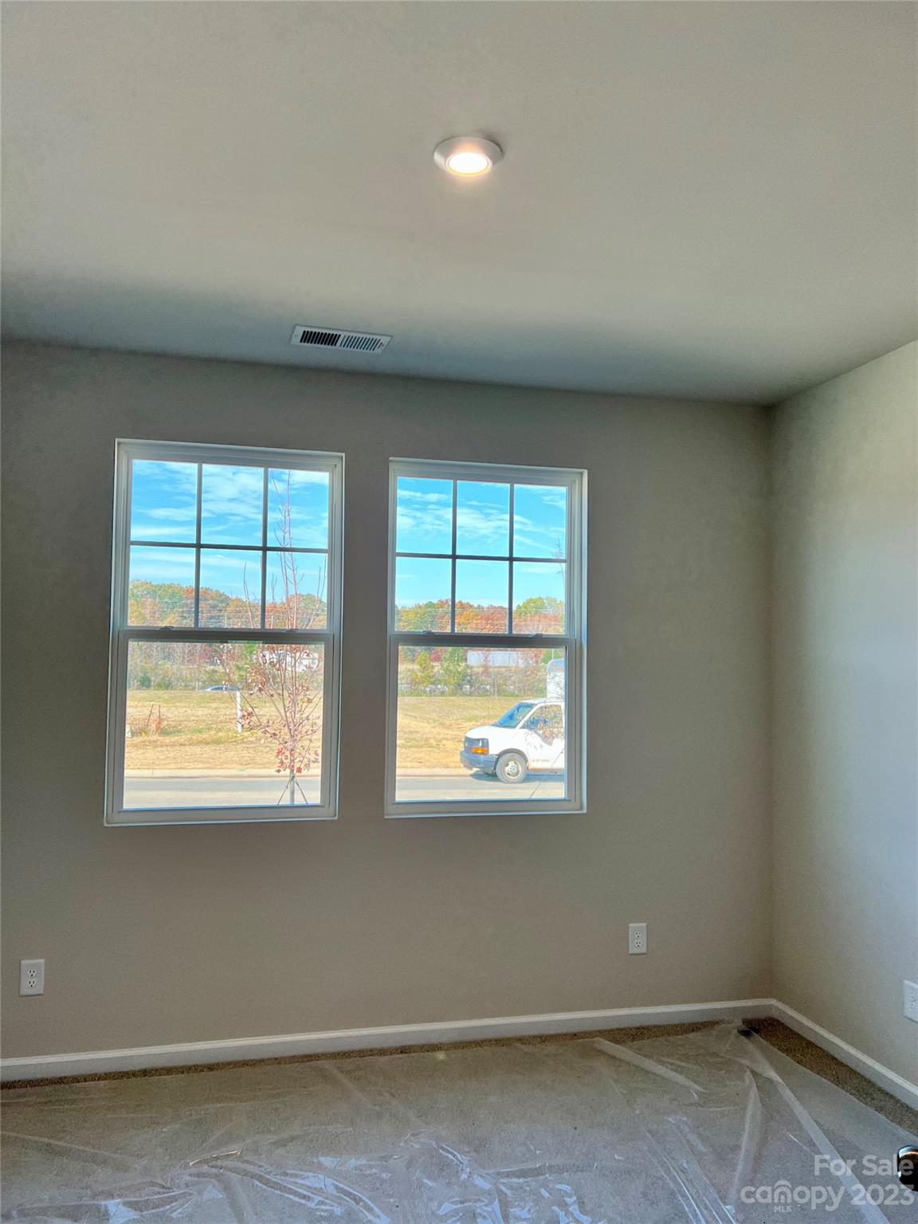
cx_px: 459
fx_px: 919
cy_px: 612
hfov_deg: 53.1
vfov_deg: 67.3
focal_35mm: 26
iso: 50
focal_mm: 5.7
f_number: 1.5
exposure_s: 1/296
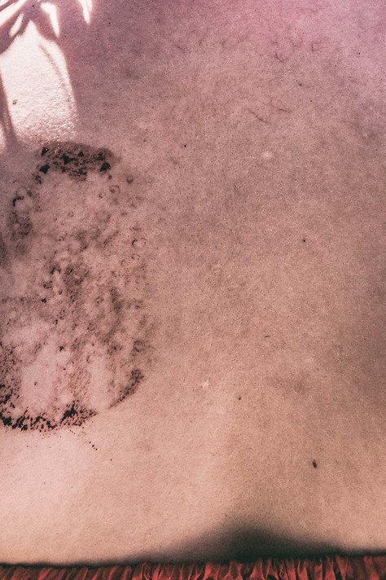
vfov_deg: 11.6
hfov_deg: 8.0
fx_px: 2769
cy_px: -182
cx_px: 137
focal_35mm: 172
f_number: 7.1
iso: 200
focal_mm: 34.3
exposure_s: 1/200
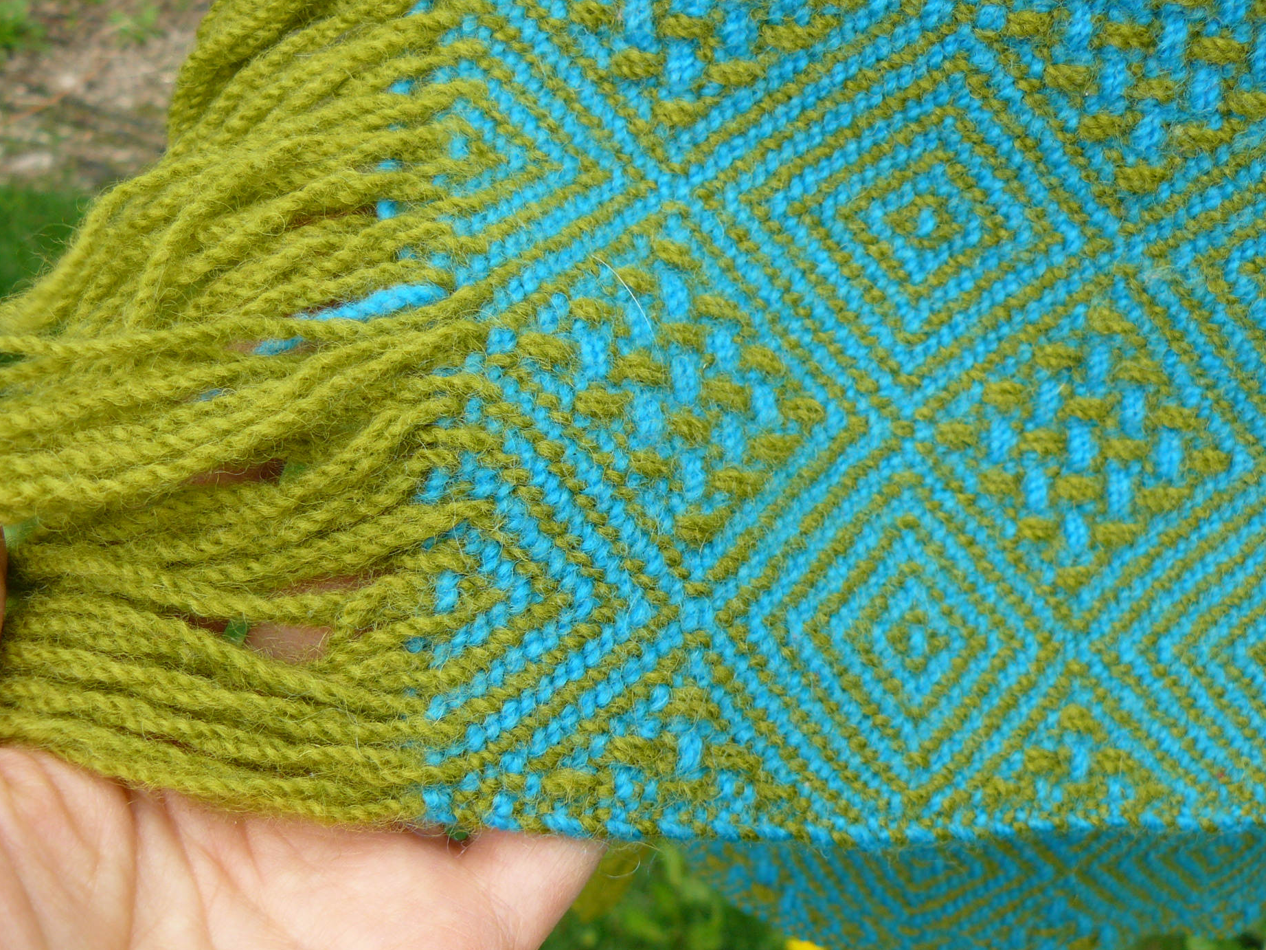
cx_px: 633
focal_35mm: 40
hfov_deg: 46.8
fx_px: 1463
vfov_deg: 36.0
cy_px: 459
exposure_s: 1/100
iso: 100
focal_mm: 6
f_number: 2.8
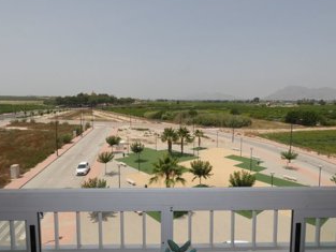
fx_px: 223
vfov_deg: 58.9
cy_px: 120
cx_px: 169
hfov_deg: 73.9
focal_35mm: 23
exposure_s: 1/800
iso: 80
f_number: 5
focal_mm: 3.6
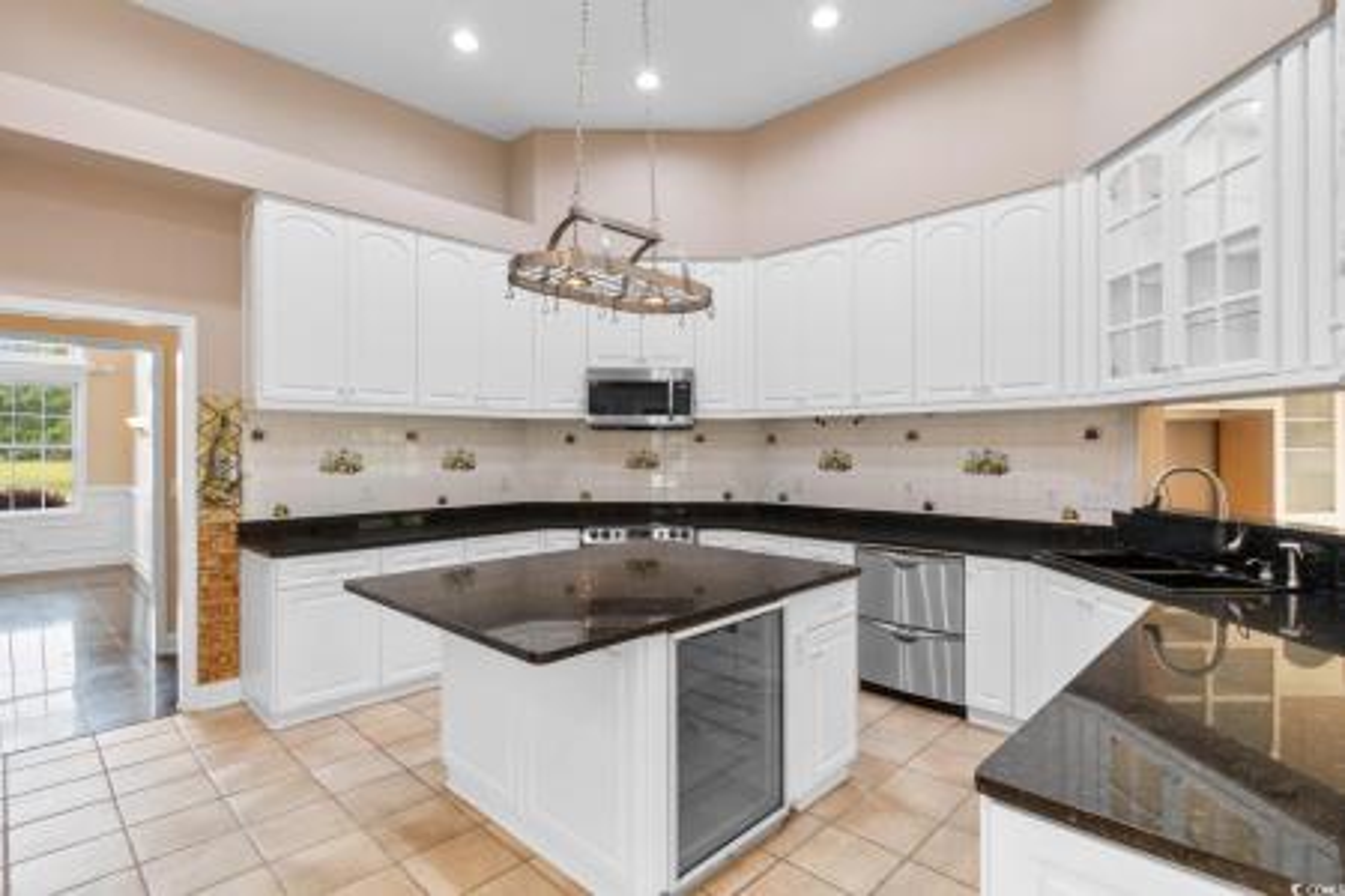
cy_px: 448
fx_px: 635
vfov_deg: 70.4
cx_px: 672
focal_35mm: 17
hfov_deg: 93.3
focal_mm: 11.5
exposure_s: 1
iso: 100
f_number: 4.8
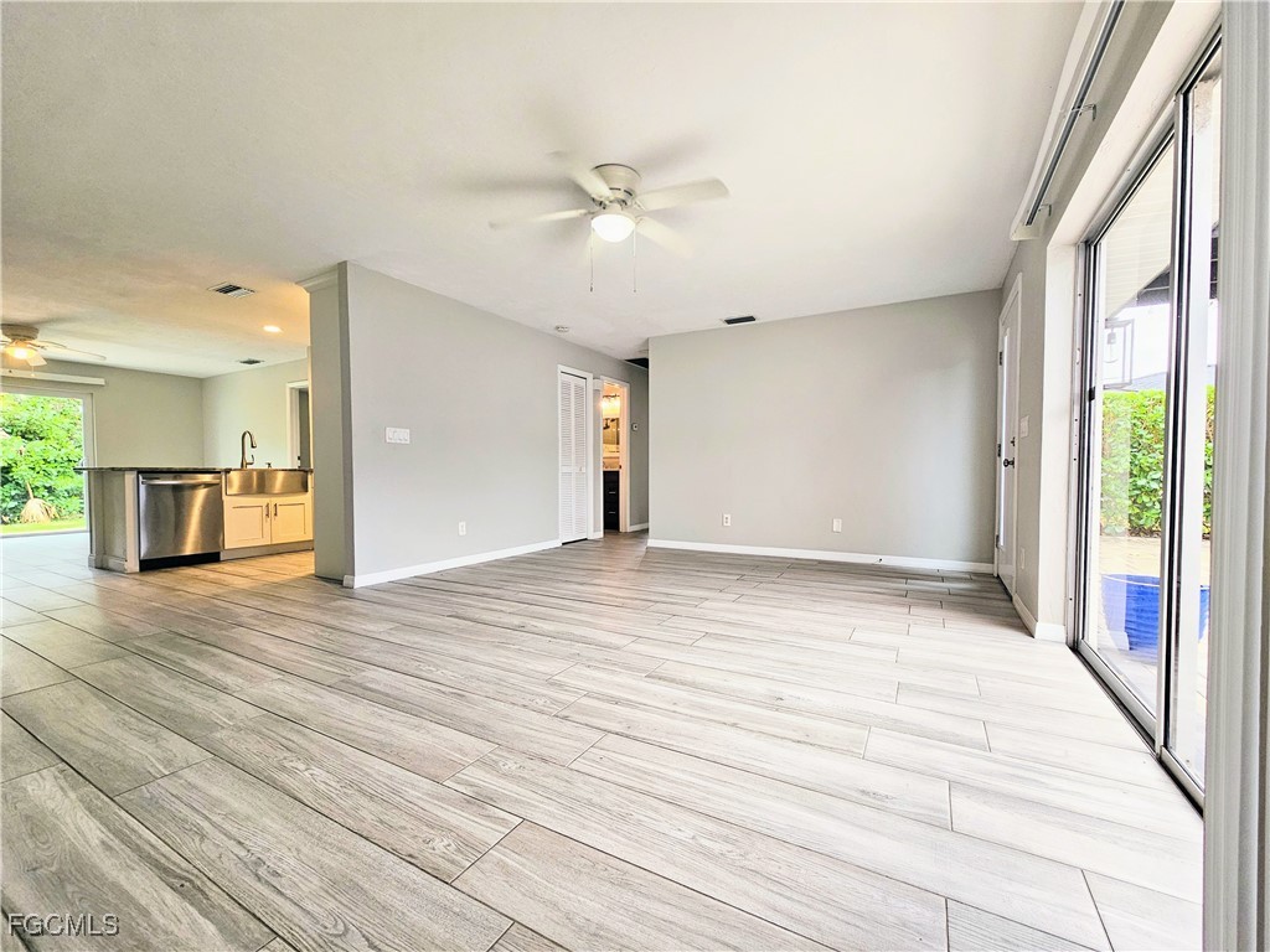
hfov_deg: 106.2
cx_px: 635
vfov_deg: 89.9
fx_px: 477
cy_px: 476
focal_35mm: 13
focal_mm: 2.2
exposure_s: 1/60
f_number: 2.2
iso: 125
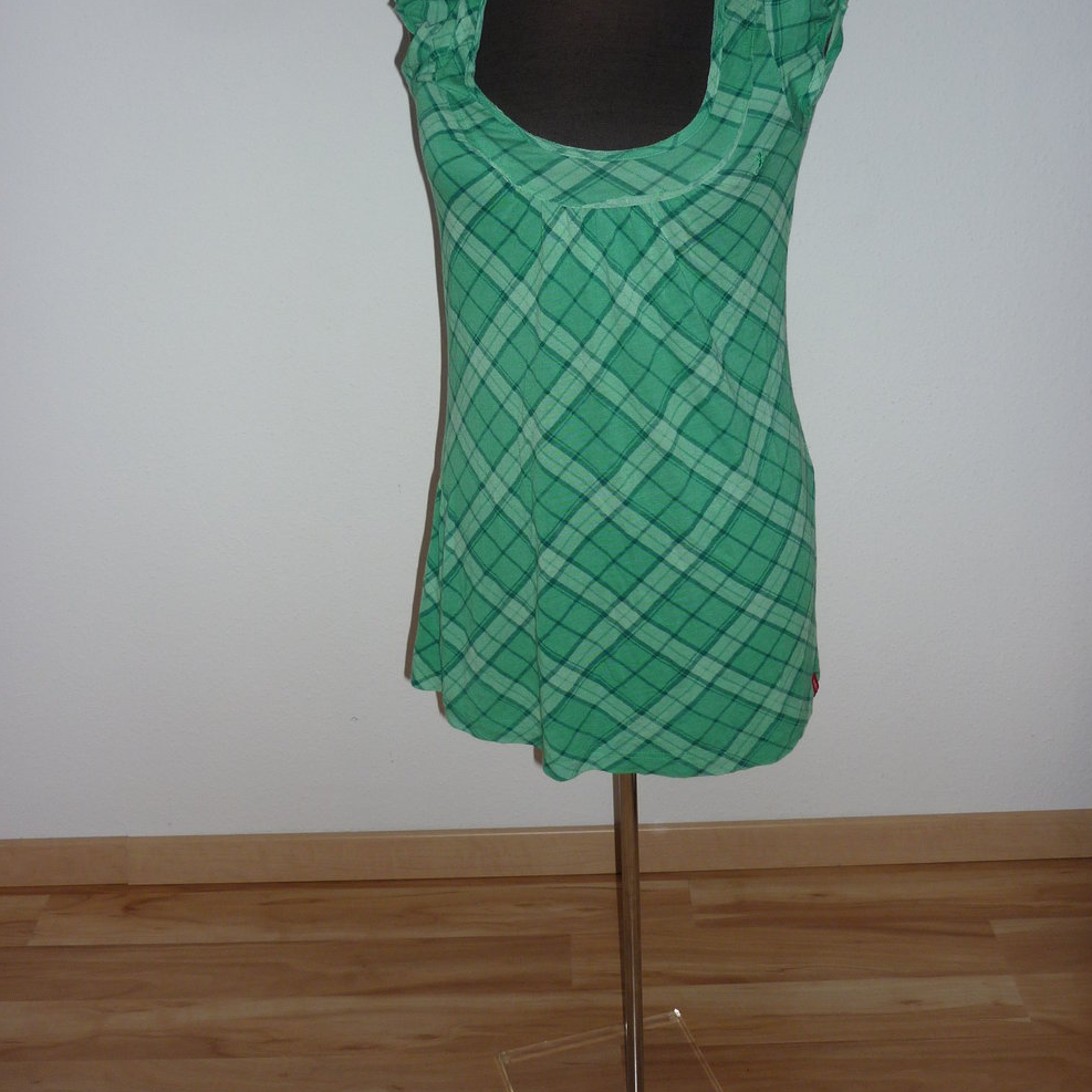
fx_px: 1535
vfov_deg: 38.8
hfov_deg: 39.2
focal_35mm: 43
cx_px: 551
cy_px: 381
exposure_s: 1/125
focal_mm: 5.9
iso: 100
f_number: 2.9
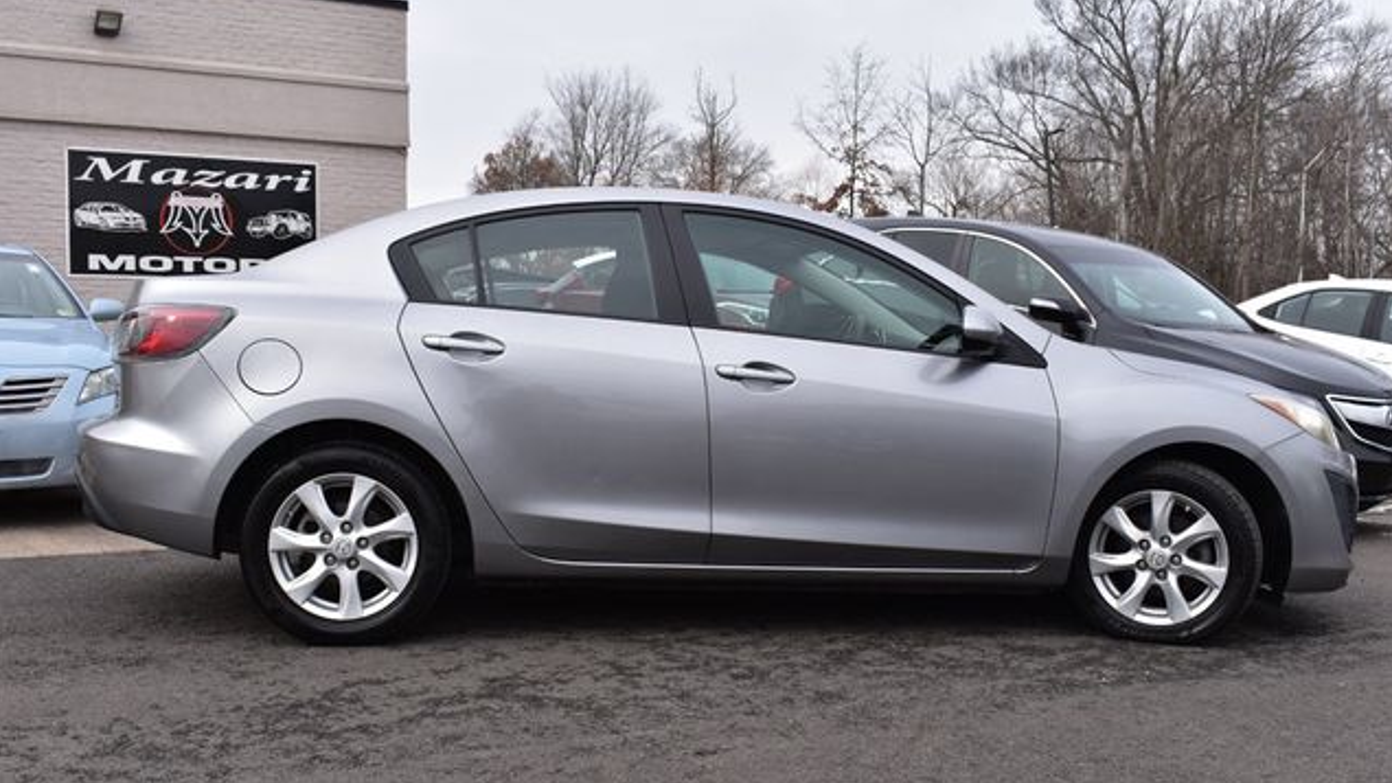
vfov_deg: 31.1
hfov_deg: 52.8
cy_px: 450
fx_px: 1402
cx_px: 699
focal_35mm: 38
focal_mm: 24
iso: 400
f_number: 11
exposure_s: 1/400
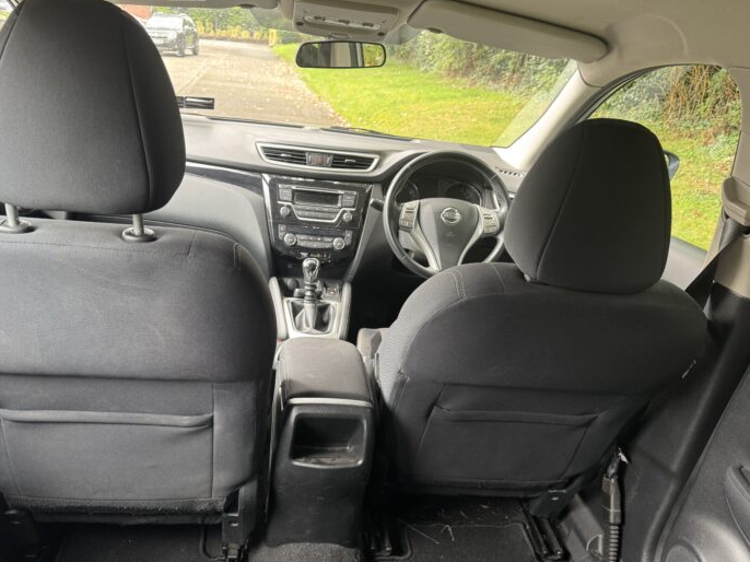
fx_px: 606
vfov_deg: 49.5
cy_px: 325
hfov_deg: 63.4
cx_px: 347
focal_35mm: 28
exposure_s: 1/90
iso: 200
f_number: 1.78
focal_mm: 6.76
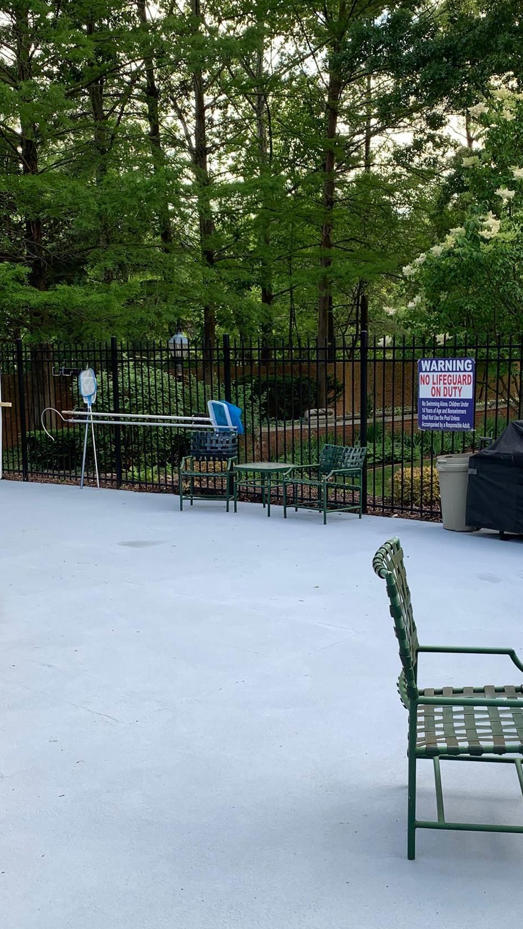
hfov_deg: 30.3
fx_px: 962
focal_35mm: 39
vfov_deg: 51.5
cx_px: 324
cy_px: 522
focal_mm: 4.25
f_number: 1.8
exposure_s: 1/268
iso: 25
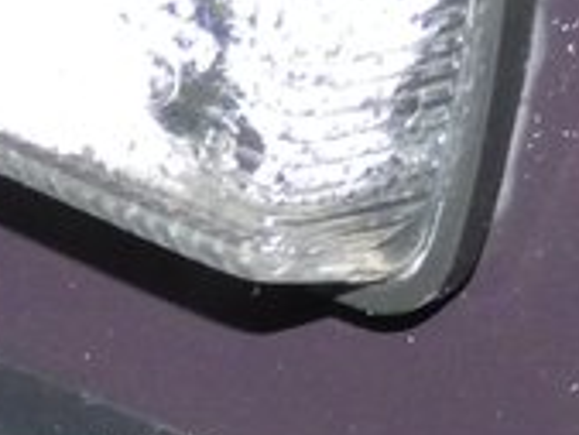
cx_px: -435
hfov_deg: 4.5
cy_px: 973
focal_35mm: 436
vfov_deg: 3.4
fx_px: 7298
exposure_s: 1/250
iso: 800
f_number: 4.3
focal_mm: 12.9
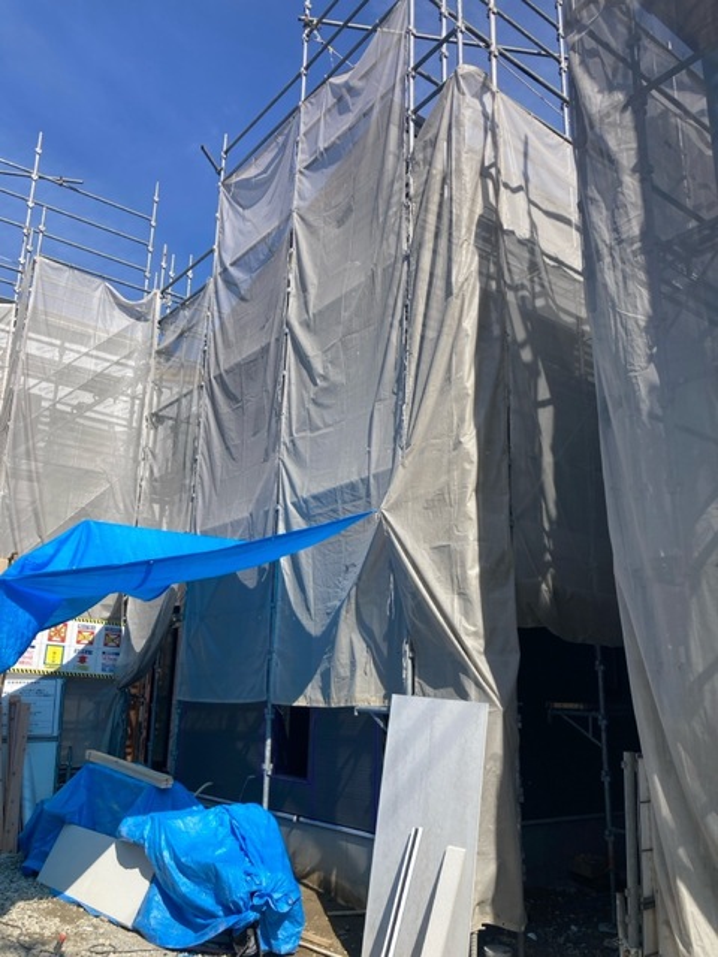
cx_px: 359
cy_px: 478
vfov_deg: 63.4
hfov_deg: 49.7
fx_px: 774
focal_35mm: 28
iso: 20
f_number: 1.8
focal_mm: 3.99
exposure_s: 1/1919
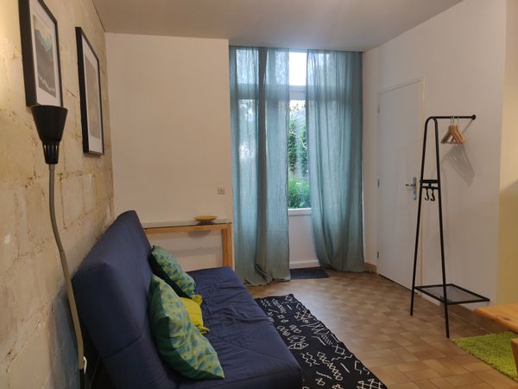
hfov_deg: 69.4
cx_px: 259
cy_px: 194
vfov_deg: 54.9
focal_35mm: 25
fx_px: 374
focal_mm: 4.25
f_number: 1.7
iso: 250
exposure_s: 1/33
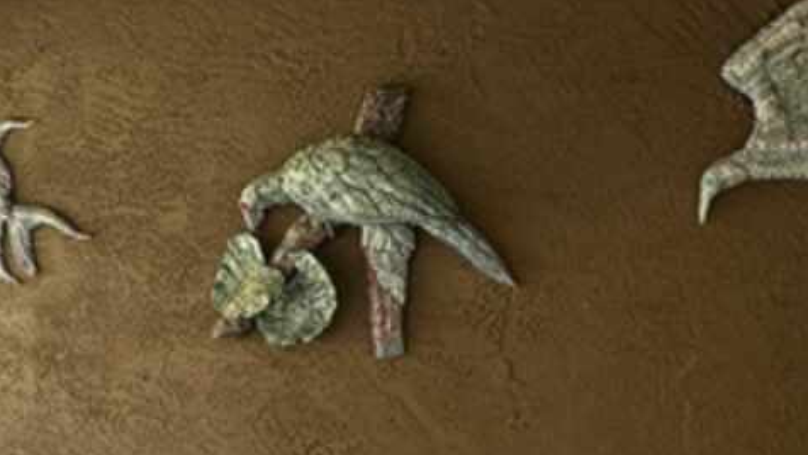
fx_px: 879
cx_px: -31
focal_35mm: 41
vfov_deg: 28.8
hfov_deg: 41.7
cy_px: 311
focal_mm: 2.22
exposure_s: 1/143
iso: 40
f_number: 2.2
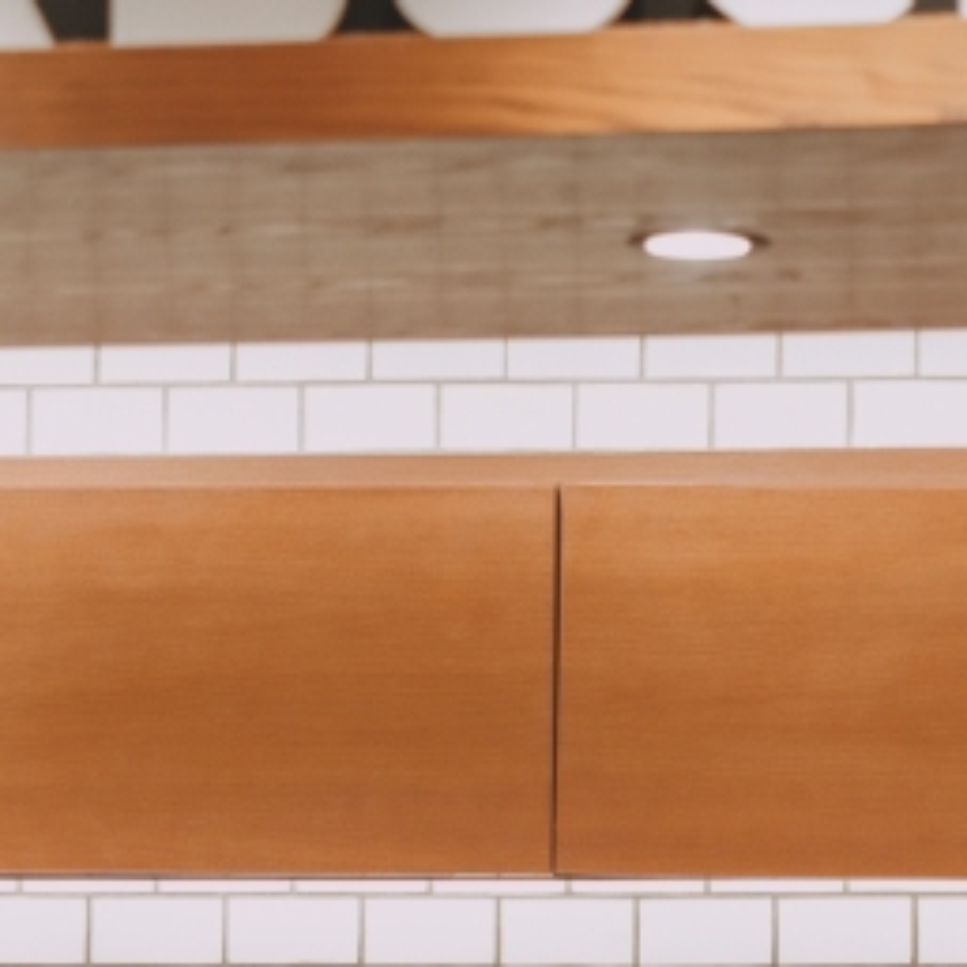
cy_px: 728
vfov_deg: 9.4
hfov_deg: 9.4
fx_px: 5879
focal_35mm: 186
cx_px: 911
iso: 800
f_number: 2.8
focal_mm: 45
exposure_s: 1/100
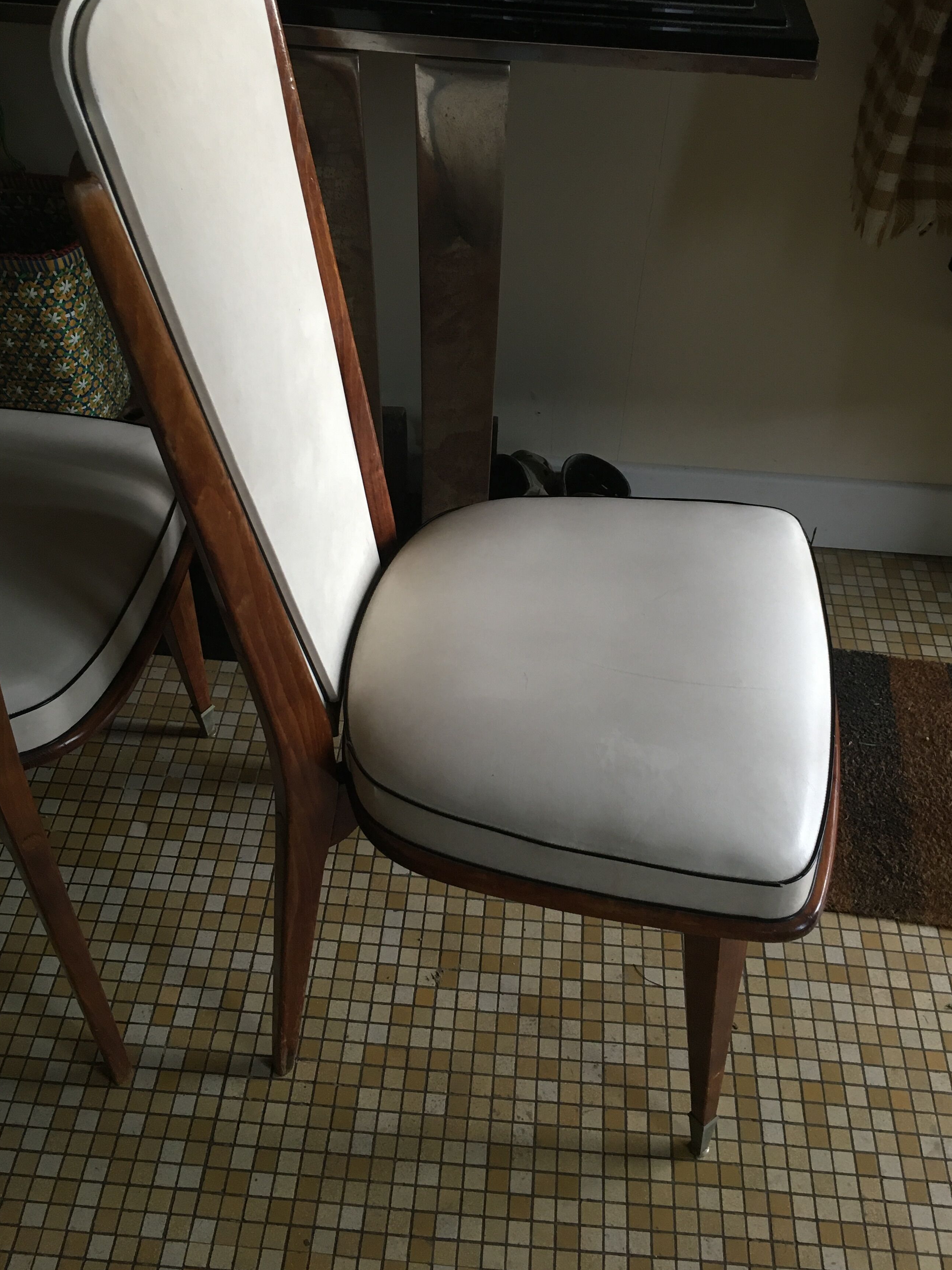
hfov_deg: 41.8
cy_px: 530
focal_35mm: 34
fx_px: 1247
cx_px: 490
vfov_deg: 53.7
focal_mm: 4.15
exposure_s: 1/33
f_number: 2.2
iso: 125
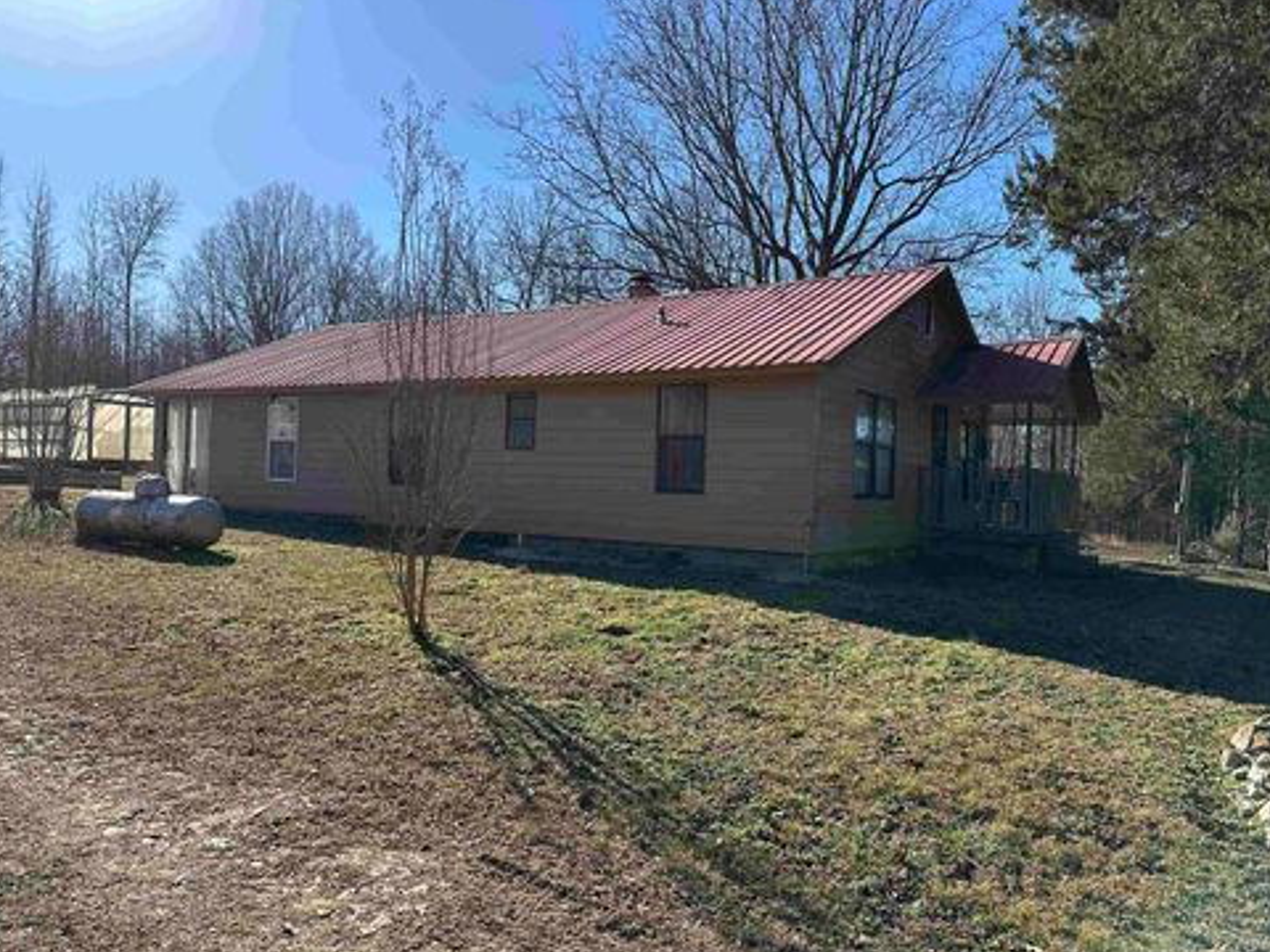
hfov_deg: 69.4
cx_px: 646
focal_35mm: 25
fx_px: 917
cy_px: 480
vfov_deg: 54.9
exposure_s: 1/3058
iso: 80
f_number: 1.78
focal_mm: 6.86
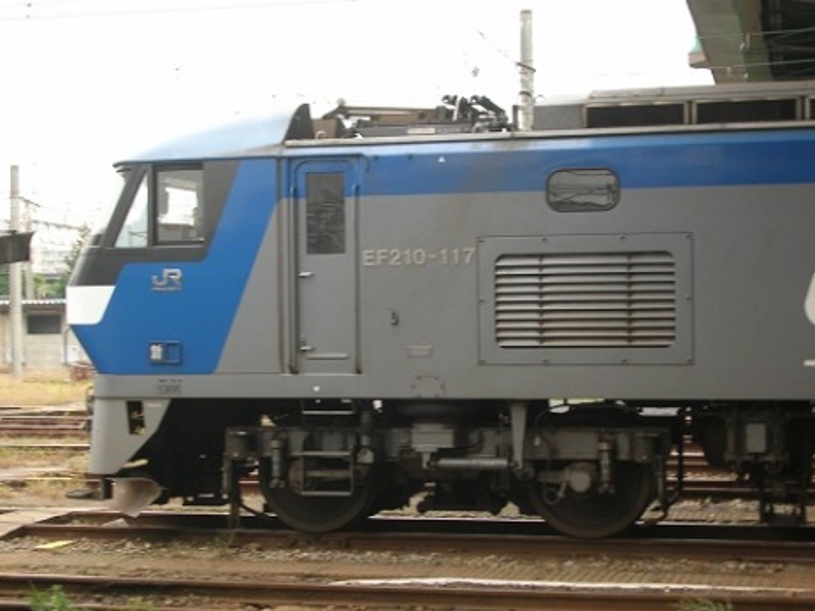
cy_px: 291
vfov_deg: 21.0
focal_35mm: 70
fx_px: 1648
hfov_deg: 27.8
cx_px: 413
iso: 50
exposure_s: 1/8.4
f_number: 3.7
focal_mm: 10.9
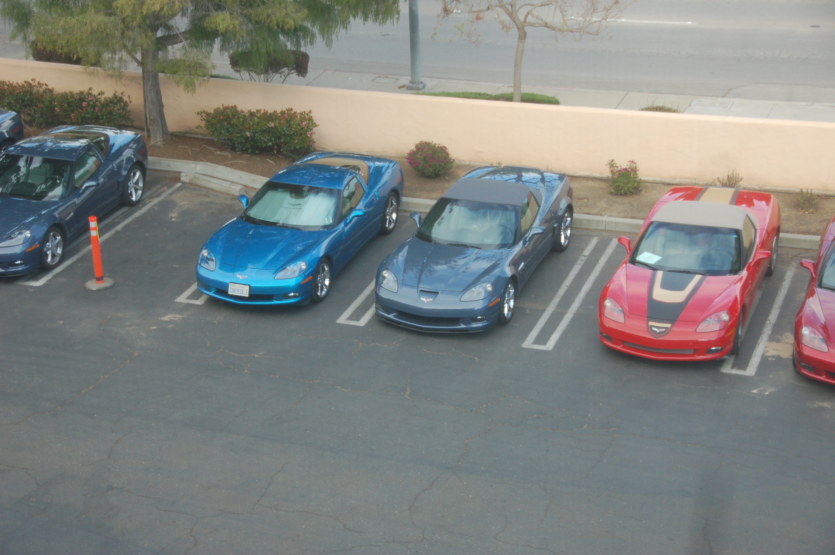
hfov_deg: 27.0
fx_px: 1738
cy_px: 278
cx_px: 418
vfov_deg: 18.1
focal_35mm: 75
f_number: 5.6
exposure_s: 1/125
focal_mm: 50
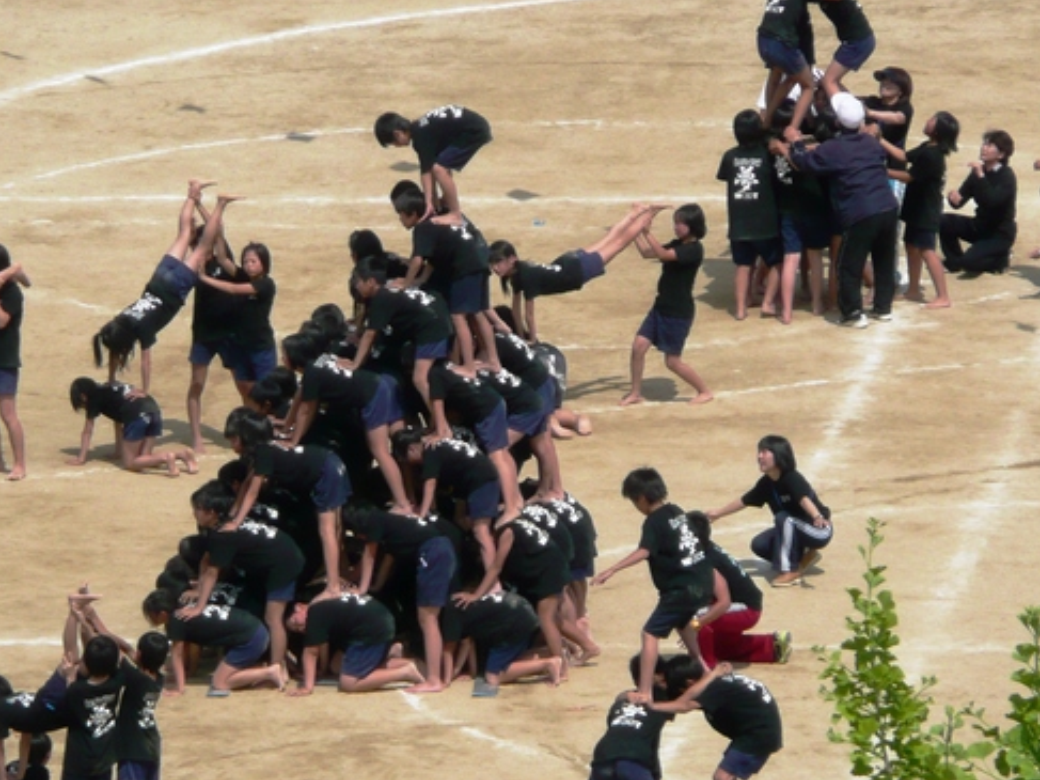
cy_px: 479
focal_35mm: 434
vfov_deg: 3.4
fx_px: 13036
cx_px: 380
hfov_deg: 4.6
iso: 100
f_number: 4.9
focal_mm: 43.3
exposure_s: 1/800
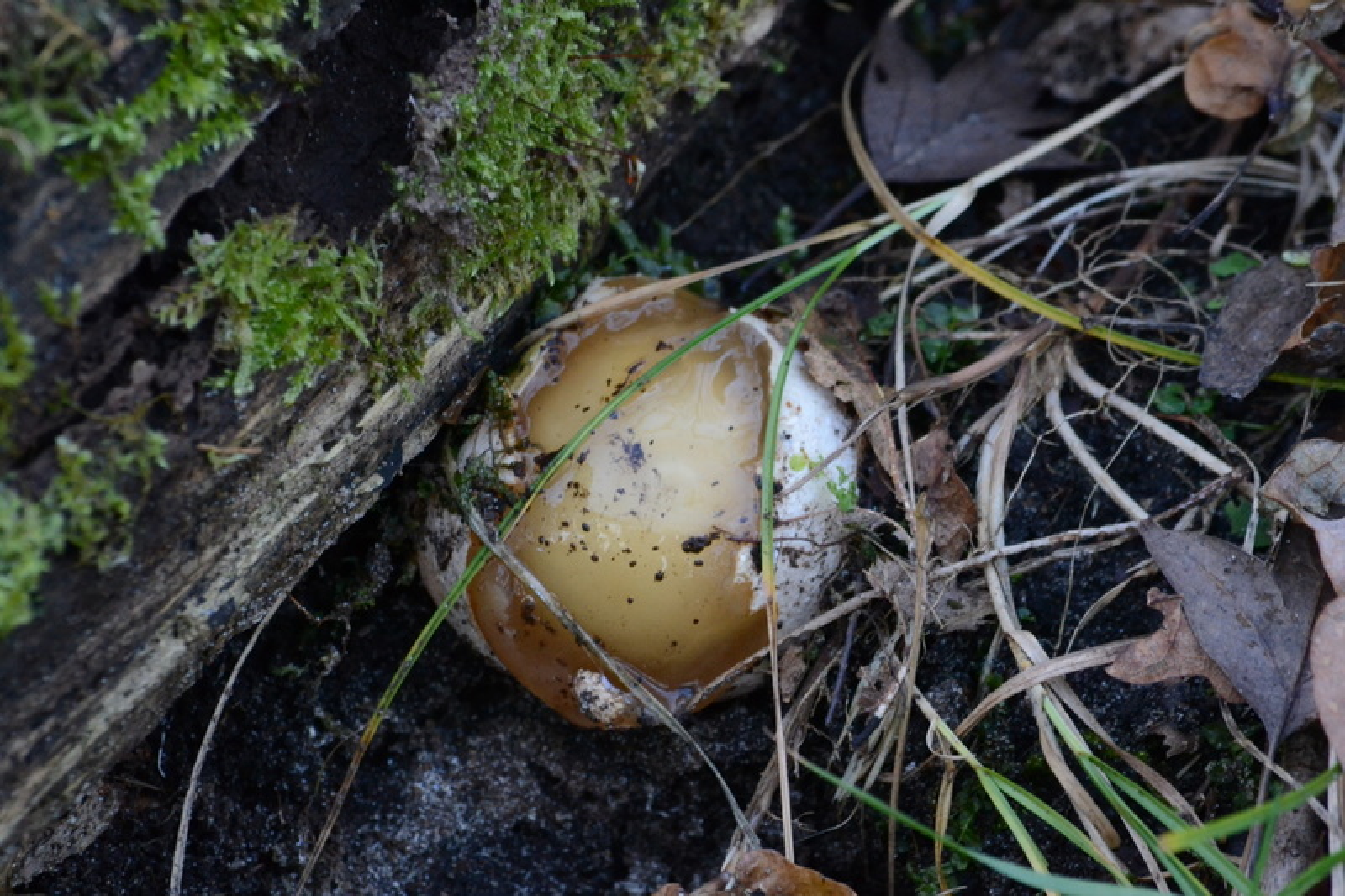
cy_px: 448
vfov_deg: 4.2
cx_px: 672
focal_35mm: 330
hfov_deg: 6.2
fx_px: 12326
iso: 1600
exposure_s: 1/80
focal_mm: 220
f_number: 11
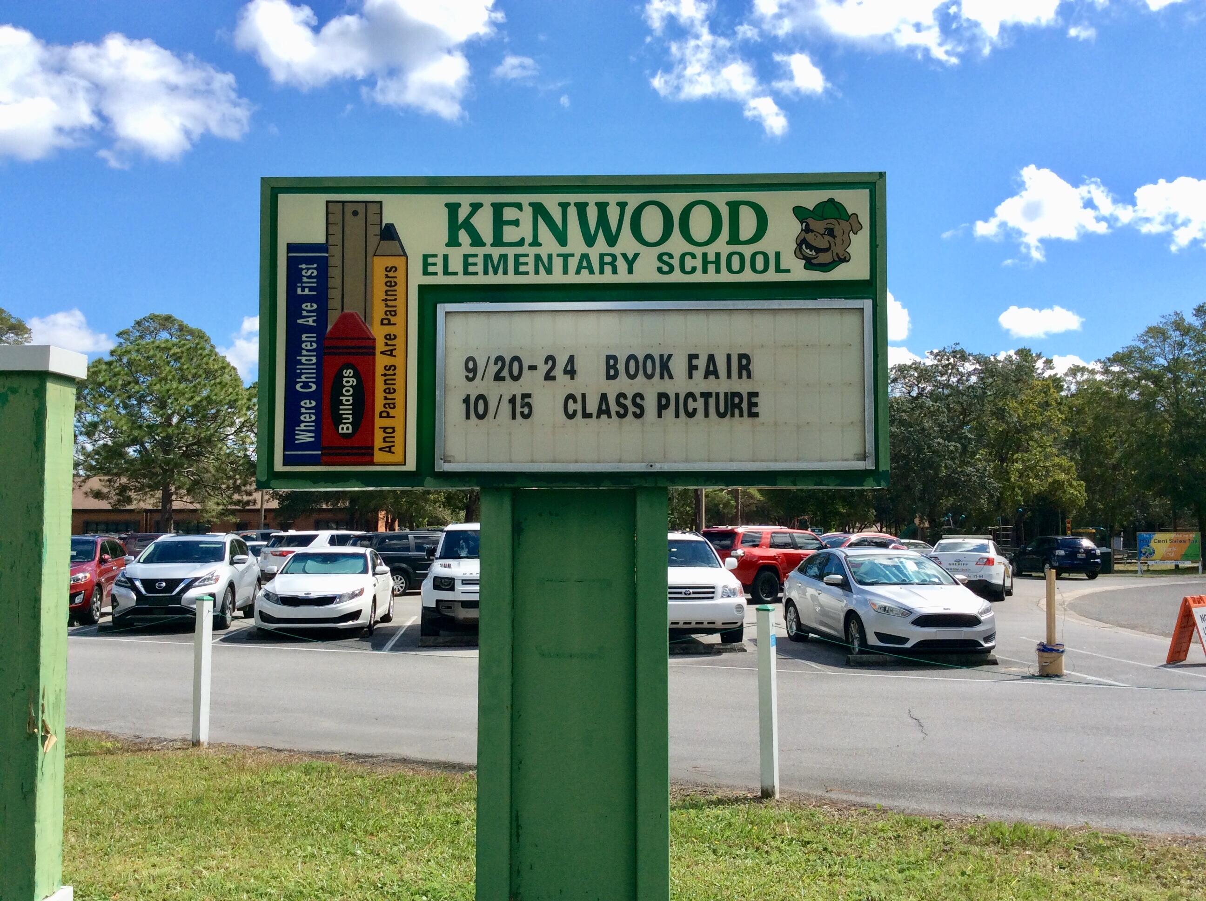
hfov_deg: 56.9
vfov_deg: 44.1
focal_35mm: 32
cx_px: 603
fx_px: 1113
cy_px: 450
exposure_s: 1/1362
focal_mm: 3.3
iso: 32
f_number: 2.4
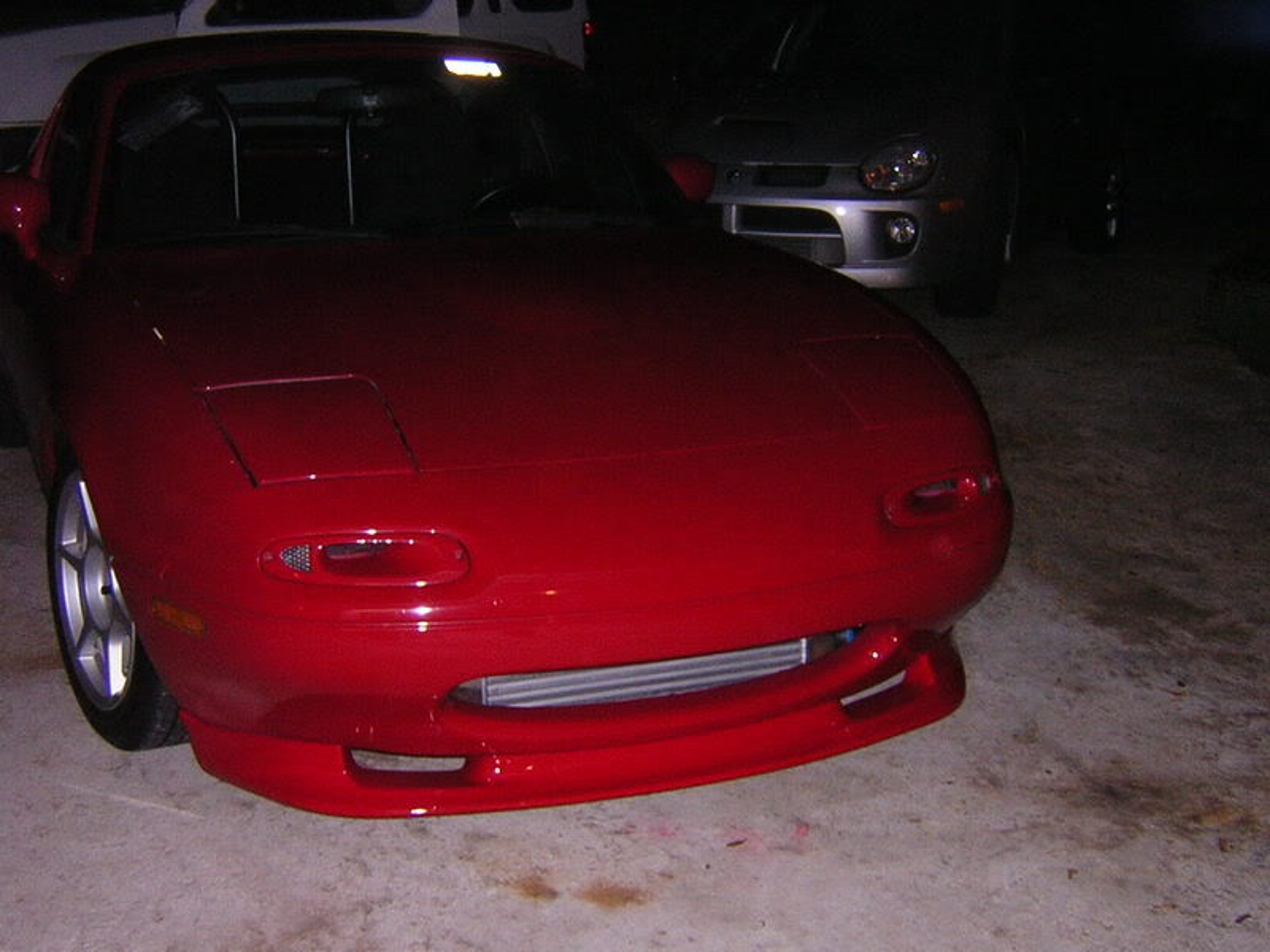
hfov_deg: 37.5
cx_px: 635
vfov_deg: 28.6
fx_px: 1871
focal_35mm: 51
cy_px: 476
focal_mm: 6.6
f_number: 3.1
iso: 400
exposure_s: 1/60.1
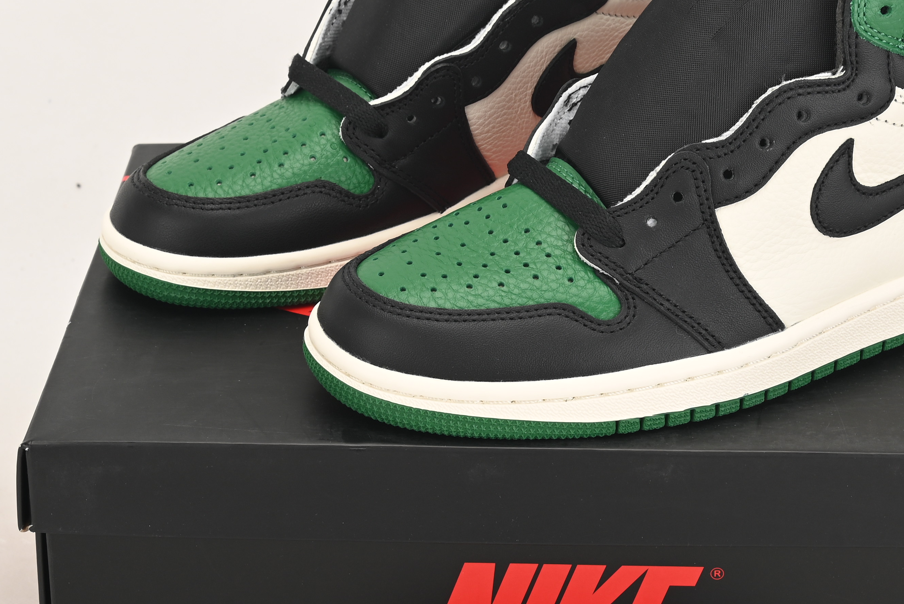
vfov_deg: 12.6
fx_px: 2738
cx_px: 589
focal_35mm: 109
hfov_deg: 18.7
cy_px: 290
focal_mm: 48
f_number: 11
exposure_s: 1/200
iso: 100
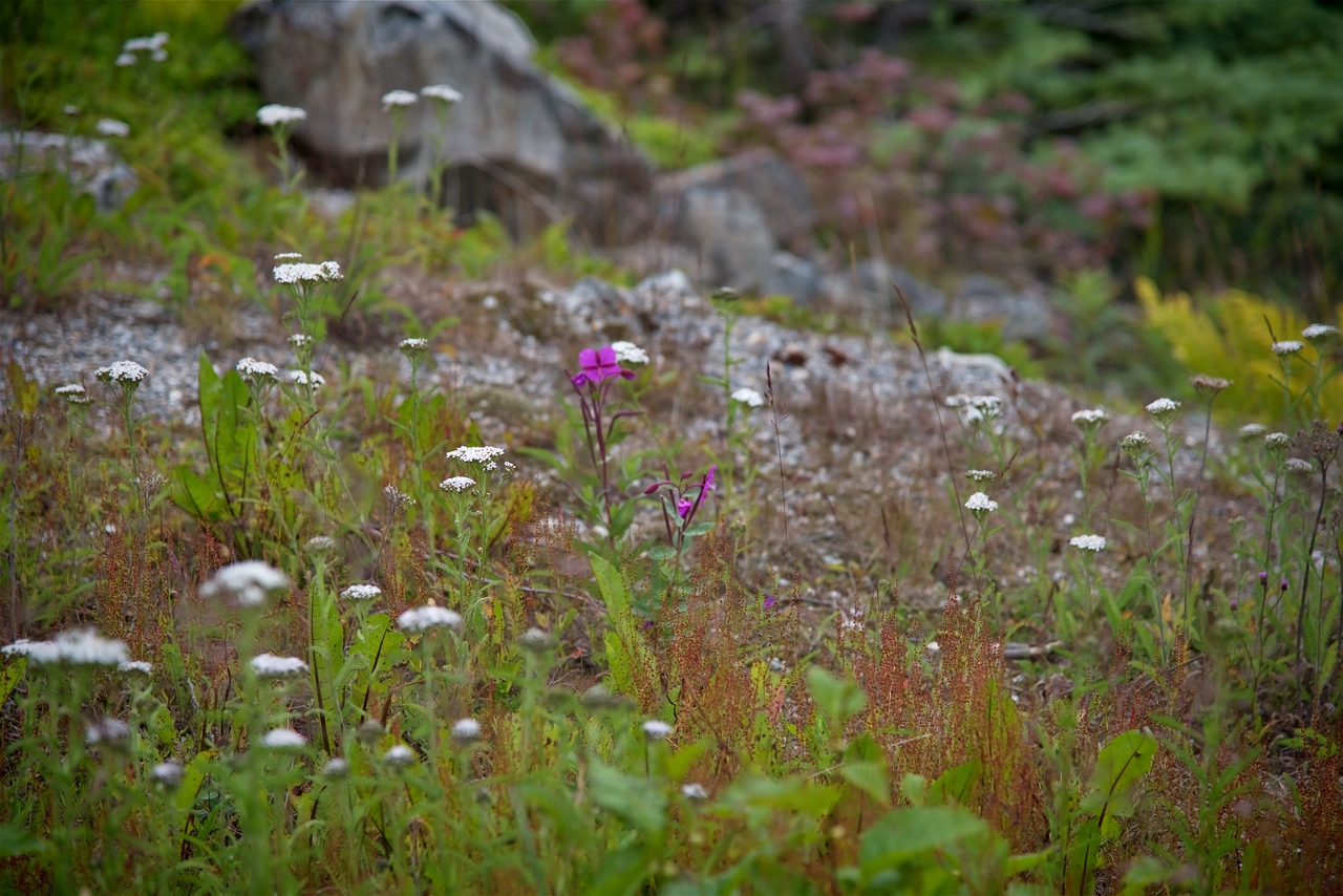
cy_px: 448
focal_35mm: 120
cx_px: 672
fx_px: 4477
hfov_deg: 17.1
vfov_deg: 11.4
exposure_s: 1/250
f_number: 4
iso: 110
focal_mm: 120
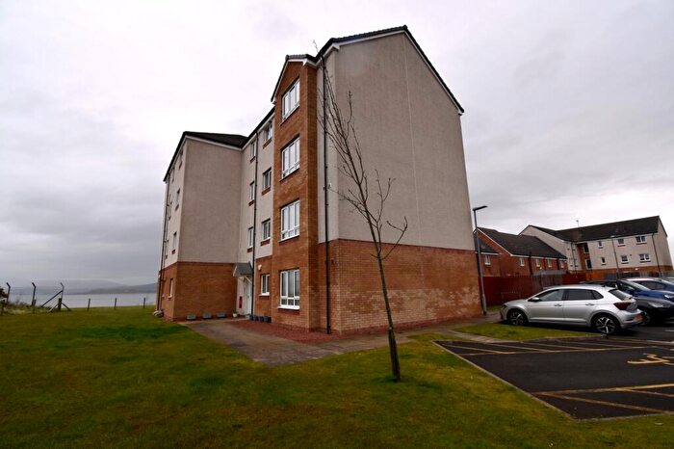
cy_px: 224
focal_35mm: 15
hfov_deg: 100.4
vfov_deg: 77.3
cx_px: 337
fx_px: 281
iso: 100
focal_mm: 10
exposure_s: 1/160
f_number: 6.3
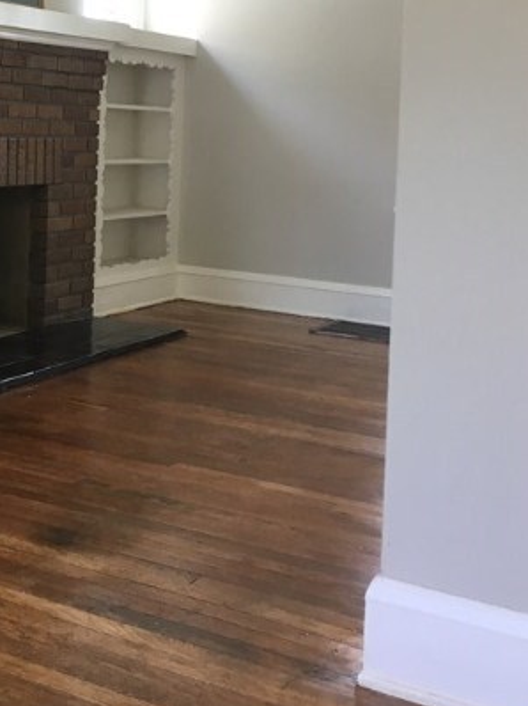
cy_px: 156
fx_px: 1140
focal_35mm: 56
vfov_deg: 33.5
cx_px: 82
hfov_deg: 25.5
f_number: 2.2
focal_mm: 4.15
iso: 50
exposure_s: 1/30
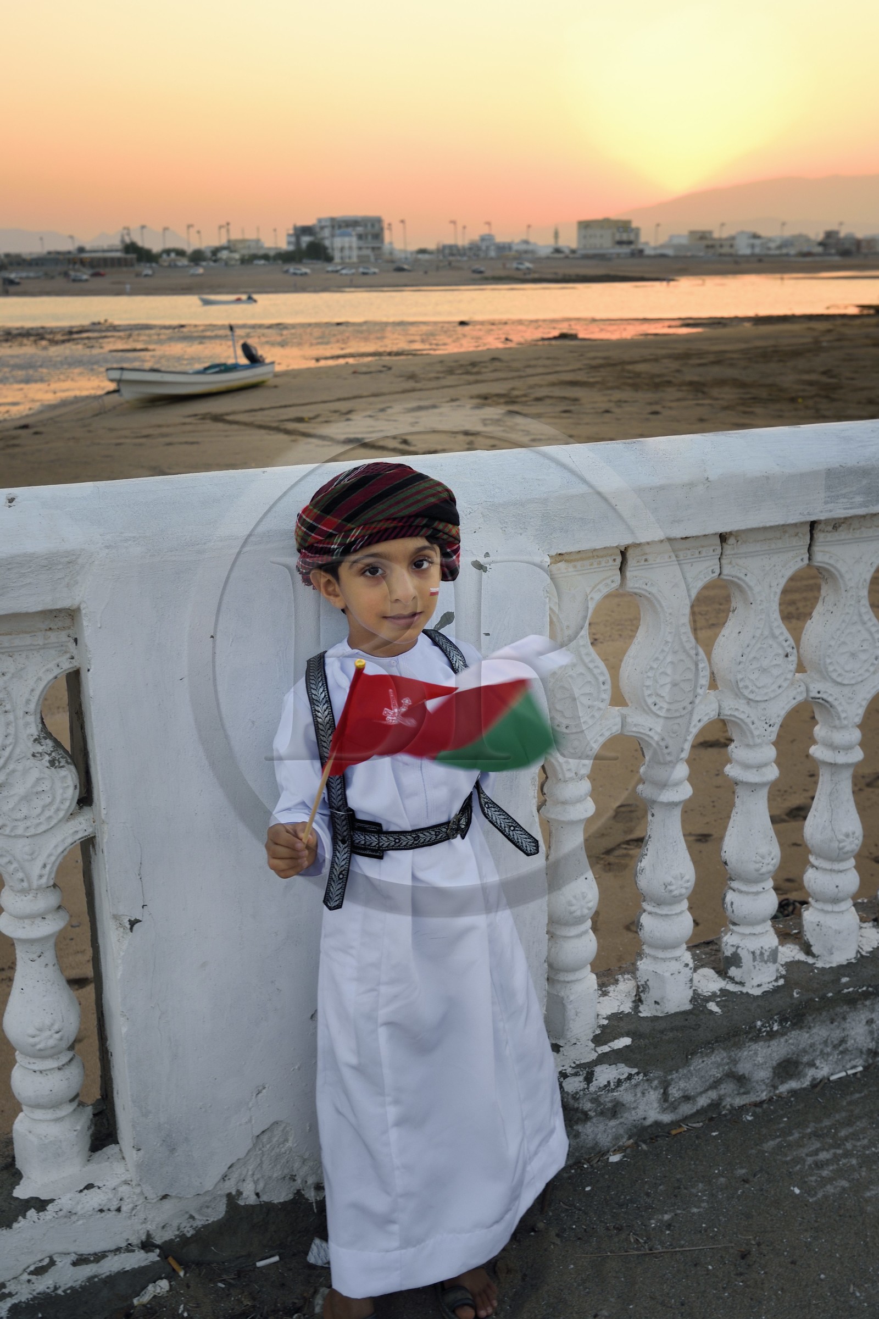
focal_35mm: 32
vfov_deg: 58.7
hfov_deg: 41.1
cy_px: 660
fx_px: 1172
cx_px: 440
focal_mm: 32
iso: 200
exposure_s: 1/100
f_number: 7.1
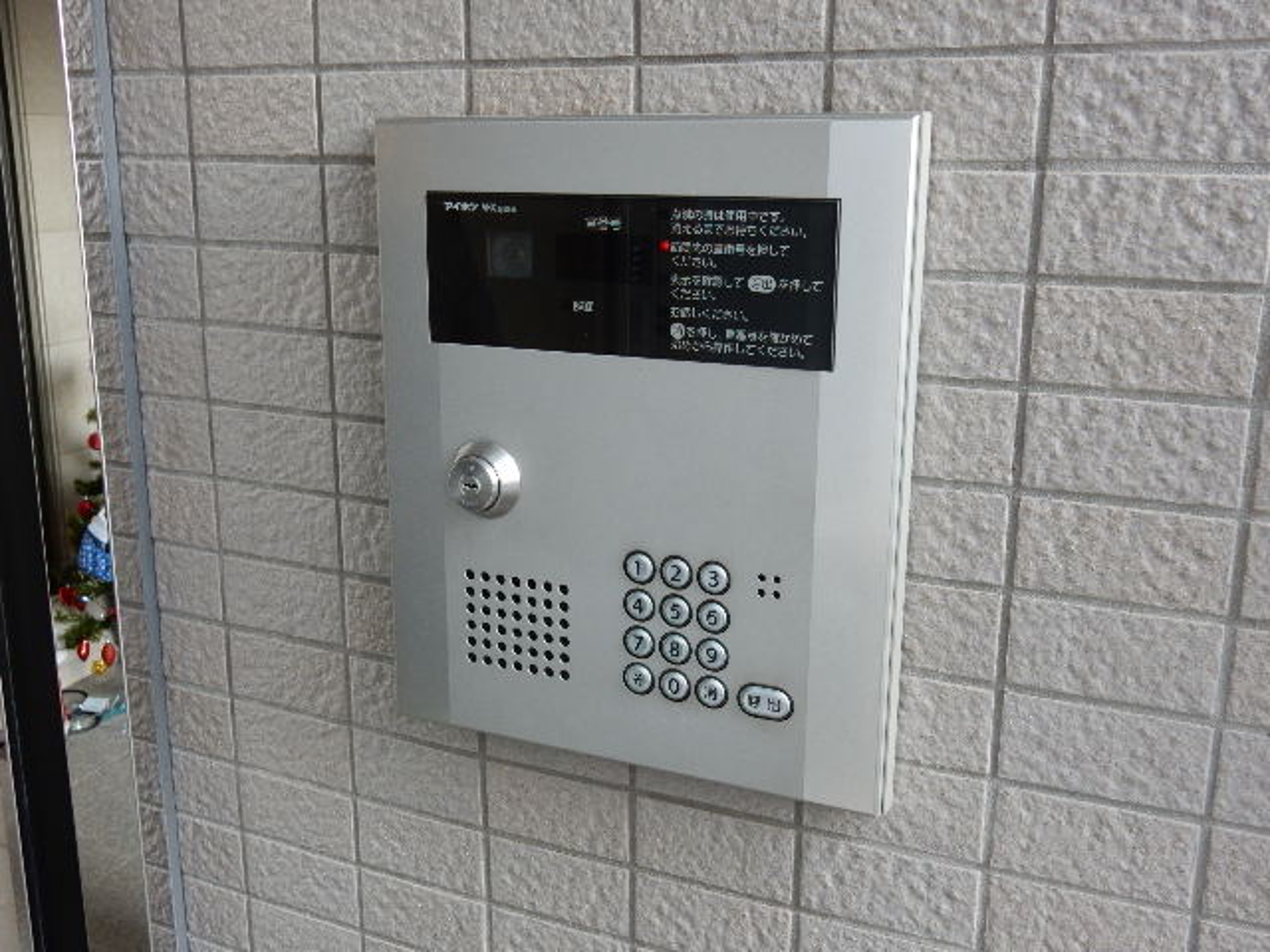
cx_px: 635
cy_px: 476
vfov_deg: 39.7
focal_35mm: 36
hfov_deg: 51.4
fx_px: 1321
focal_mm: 6.4
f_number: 4
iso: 250
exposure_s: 1/30
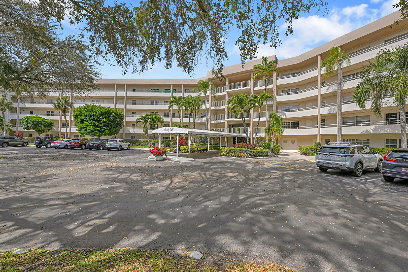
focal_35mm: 14
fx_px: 159
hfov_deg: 104.3
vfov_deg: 81.2
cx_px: 204
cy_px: 136
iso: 40
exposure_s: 1/100
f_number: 10
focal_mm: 14
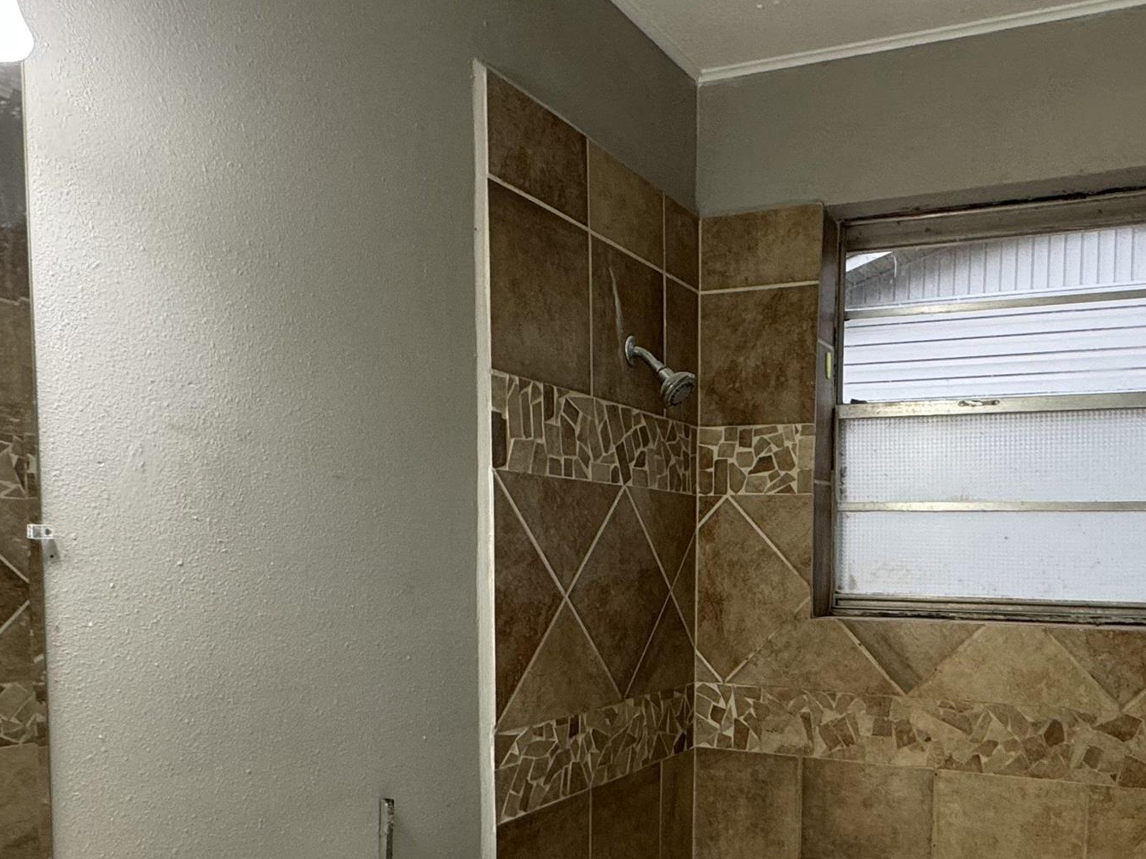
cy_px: 631
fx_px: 1059
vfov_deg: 42.9
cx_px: 748
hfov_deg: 55.8
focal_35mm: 32
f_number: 2.2
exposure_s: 1/60
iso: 200
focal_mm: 2.22
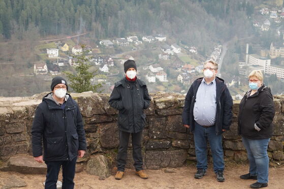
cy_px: 94
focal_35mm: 75
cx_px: 142
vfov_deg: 18.2
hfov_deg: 27.0
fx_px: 591
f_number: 5.6
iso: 1250
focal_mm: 50
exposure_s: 1/80
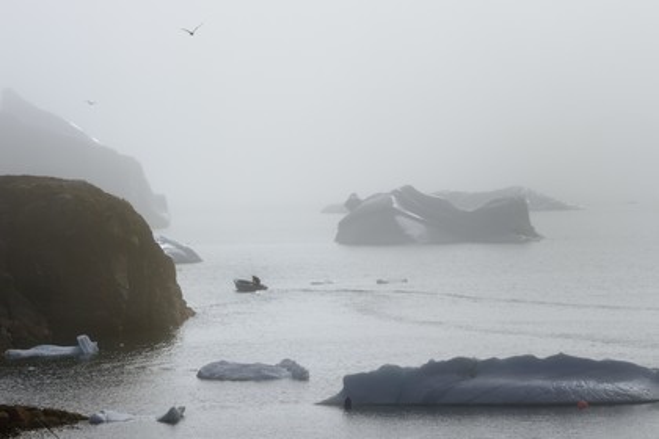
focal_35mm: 200
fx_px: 3661
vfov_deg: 6.9
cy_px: 220
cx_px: 330
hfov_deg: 10.3
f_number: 20
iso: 200
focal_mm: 200
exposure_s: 1/250
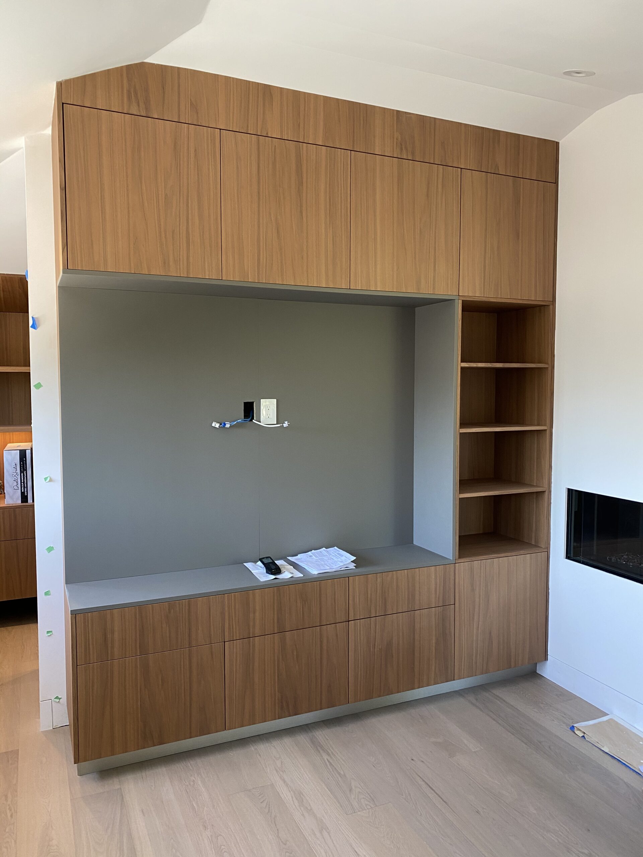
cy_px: 428
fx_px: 644
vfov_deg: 67.3
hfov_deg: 53.1
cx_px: 322
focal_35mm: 26
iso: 100
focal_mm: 4.25
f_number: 1.8
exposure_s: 1/60
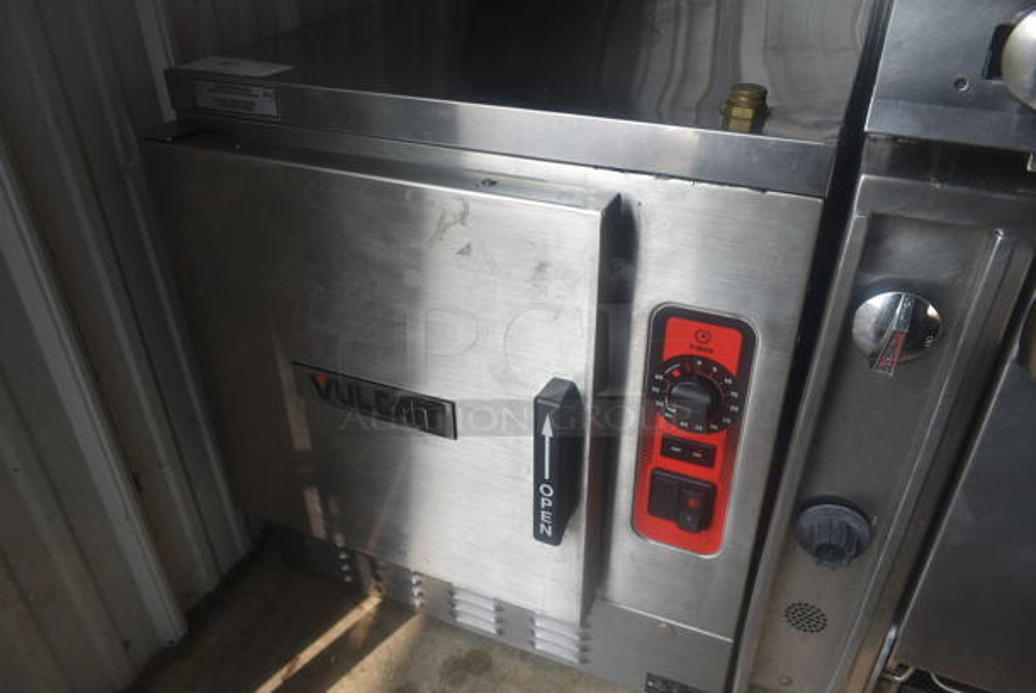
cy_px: 346
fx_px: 778
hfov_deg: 67.3
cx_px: 518
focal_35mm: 27
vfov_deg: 48.0
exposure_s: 1/100
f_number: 8
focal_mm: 18
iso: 100
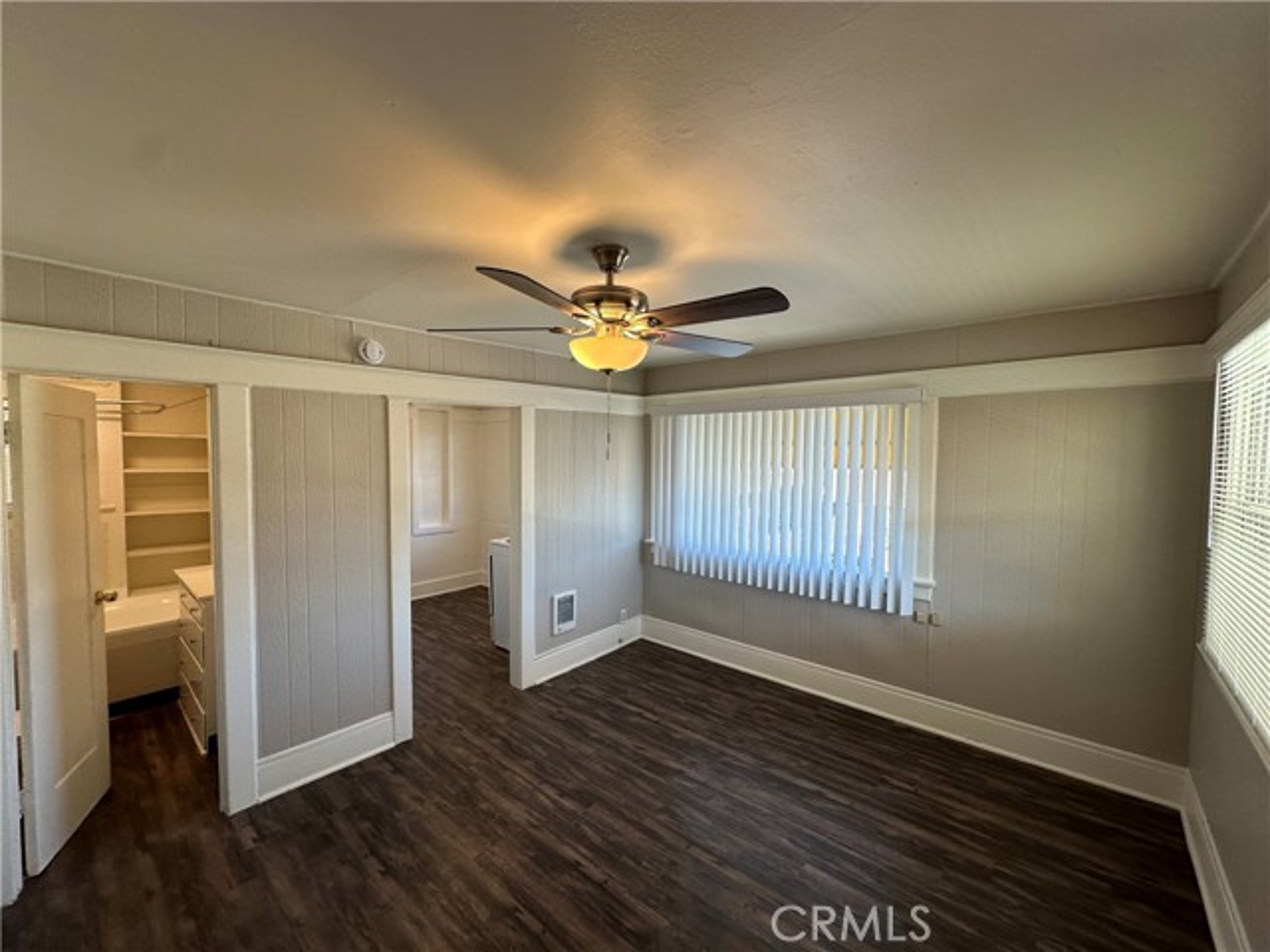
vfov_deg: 85.7
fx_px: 514
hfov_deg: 102.1
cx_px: 635
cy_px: 476
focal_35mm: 14
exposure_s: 1/120
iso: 64
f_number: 2.2
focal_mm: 2.22
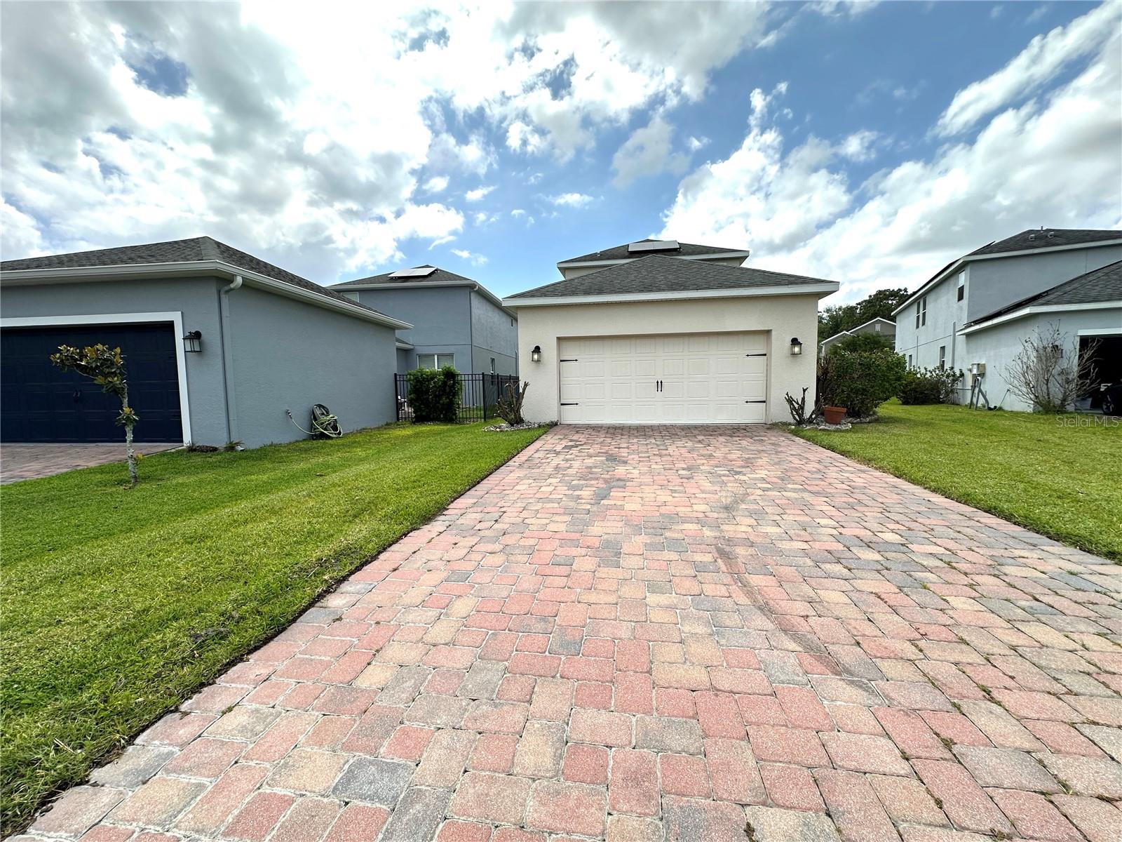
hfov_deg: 102.1
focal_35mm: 14
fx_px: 454
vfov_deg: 85.7
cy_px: 421
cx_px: 561
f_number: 2.2
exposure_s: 1/2174
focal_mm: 2.22
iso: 50
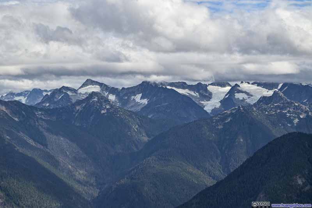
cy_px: 104
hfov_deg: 20.4
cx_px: 156
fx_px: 867
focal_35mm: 100
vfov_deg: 13.7
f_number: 5.6
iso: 100
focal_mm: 100
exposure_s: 1/1000
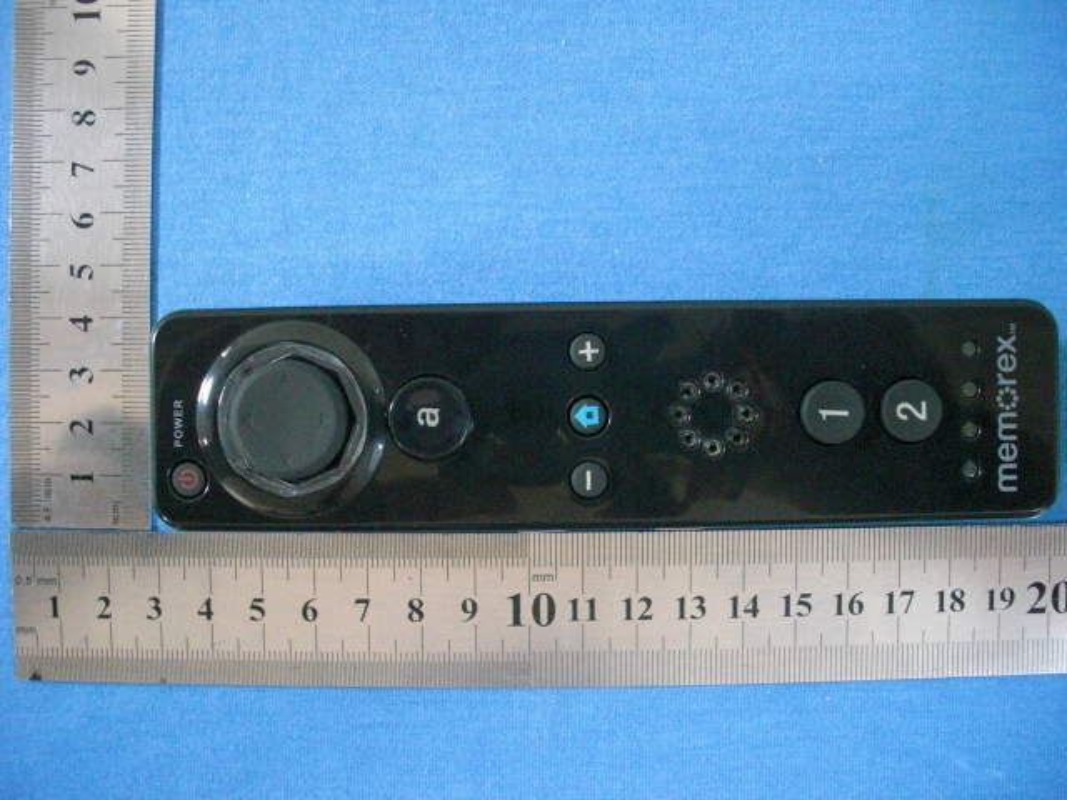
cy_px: 400
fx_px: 1110
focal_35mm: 36
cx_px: 534
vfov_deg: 39.7
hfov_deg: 51.4
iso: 800
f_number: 2.8
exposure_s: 1/40
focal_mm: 6.3
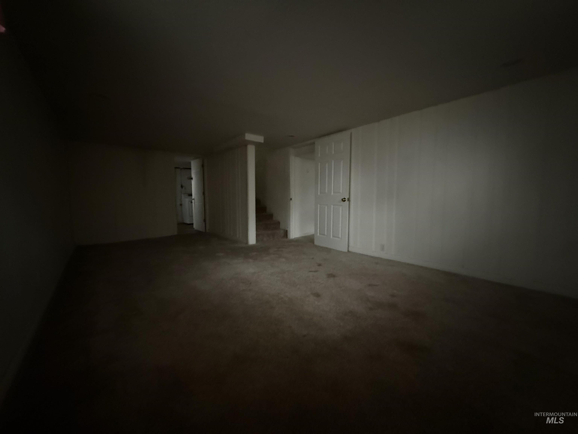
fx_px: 234
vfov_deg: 85.7
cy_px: 217
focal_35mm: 14
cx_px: 289
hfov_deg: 102.1
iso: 2000
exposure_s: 1/30
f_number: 2.2
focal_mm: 2.22
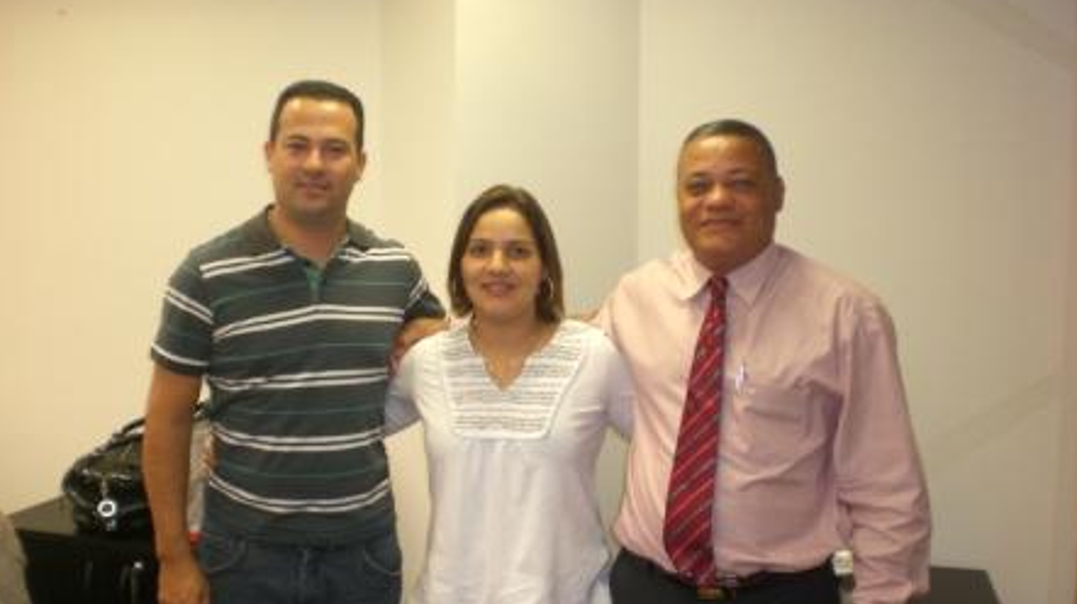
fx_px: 1199
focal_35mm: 42
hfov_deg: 48.4
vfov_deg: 28.2
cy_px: 356
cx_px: 541
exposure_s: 1/60
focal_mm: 6.3
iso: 200
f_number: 3.1
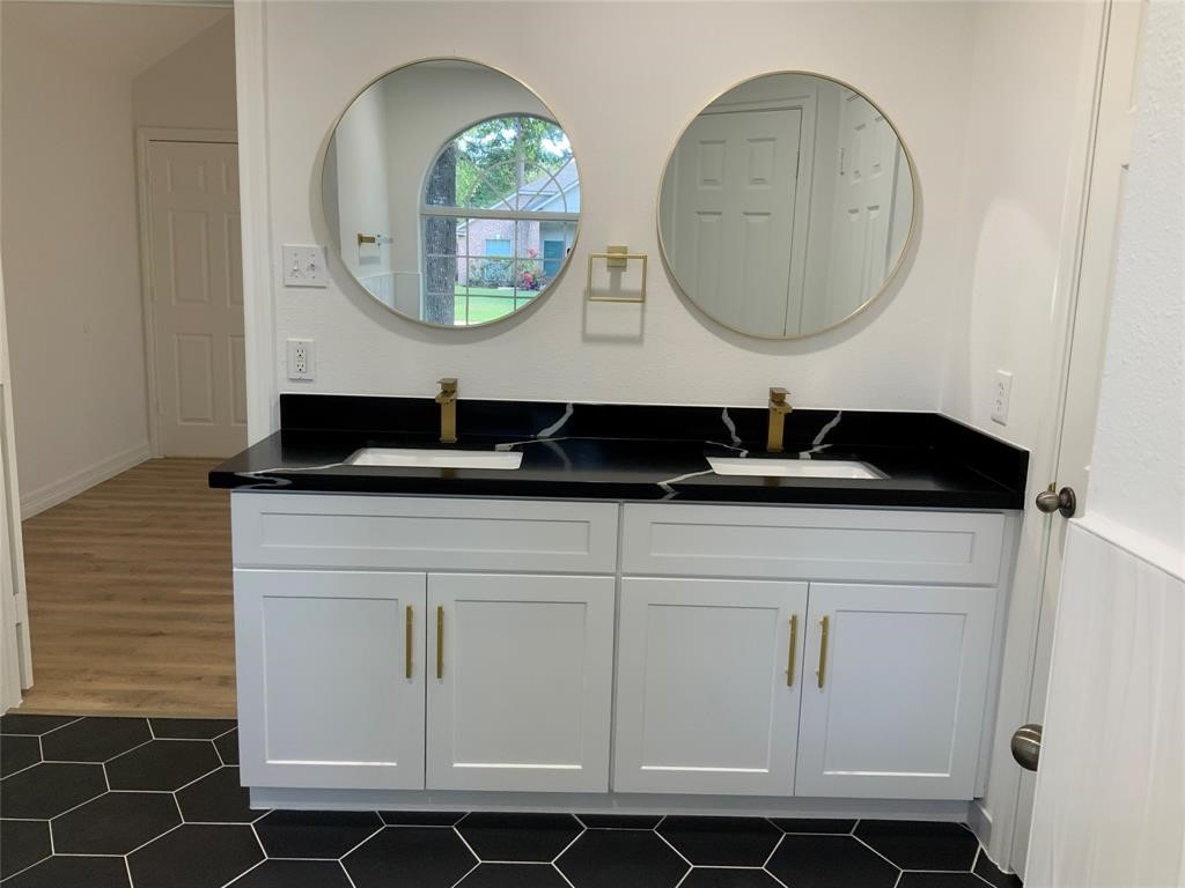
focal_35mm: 29
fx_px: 993
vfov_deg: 48.2
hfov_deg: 61.7
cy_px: 444
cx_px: 592
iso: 64
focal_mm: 3
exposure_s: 1/60
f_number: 1.8
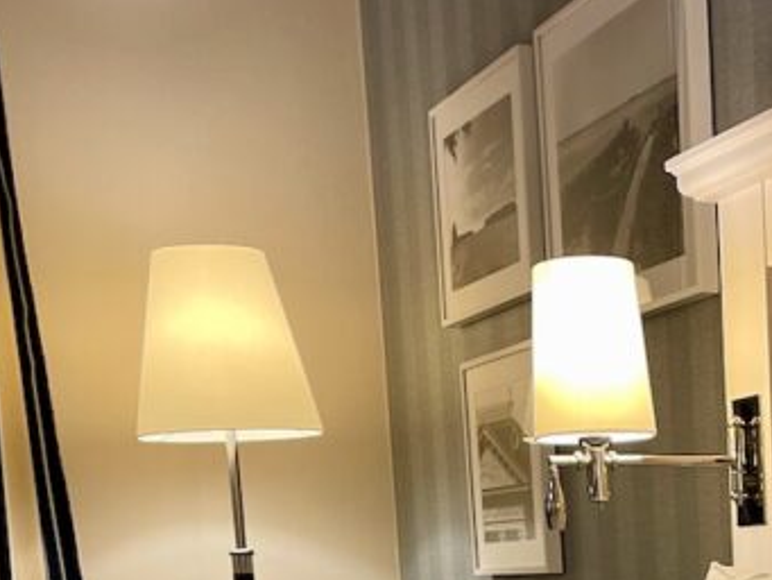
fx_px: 1740
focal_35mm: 78
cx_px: 899
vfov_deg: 17.3
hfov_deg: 23.1
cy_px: 827
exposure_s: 1/50
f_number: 1.6
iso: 160
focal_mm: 5.1
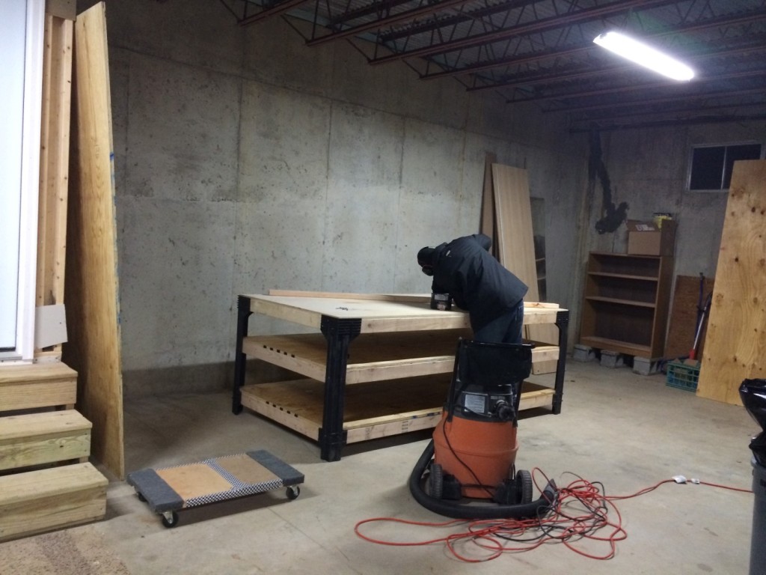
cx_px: 383
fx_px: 664
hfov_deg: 60.0
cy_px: 288
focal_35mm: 30
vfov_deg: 46.8
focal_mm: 4.12
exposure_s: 1/15
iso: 320
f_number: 2.2
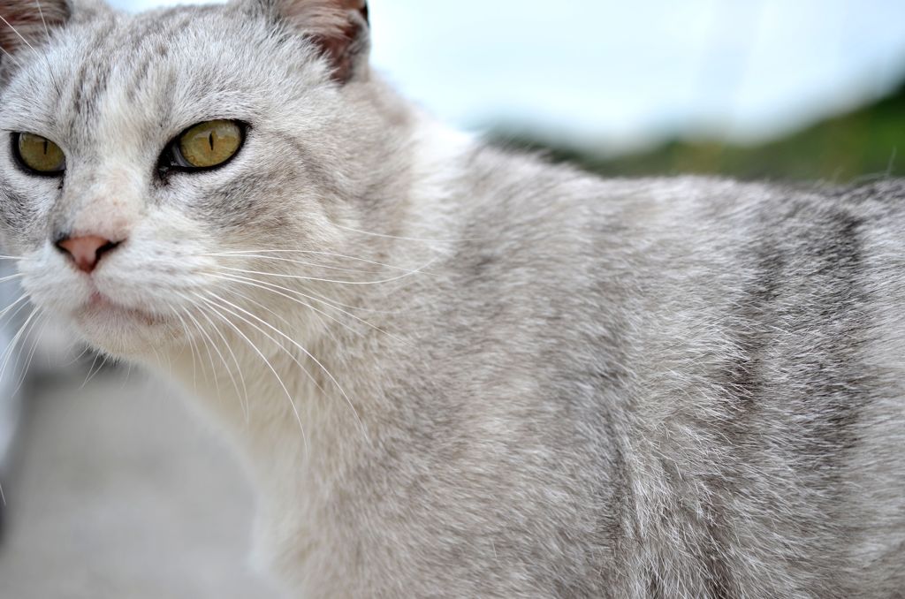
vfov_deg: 22.5
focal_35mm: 60
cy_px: 300
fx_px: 1505
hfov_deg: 33.5
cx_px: 452
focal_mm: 40
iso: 100
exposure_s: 1/800
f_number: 3
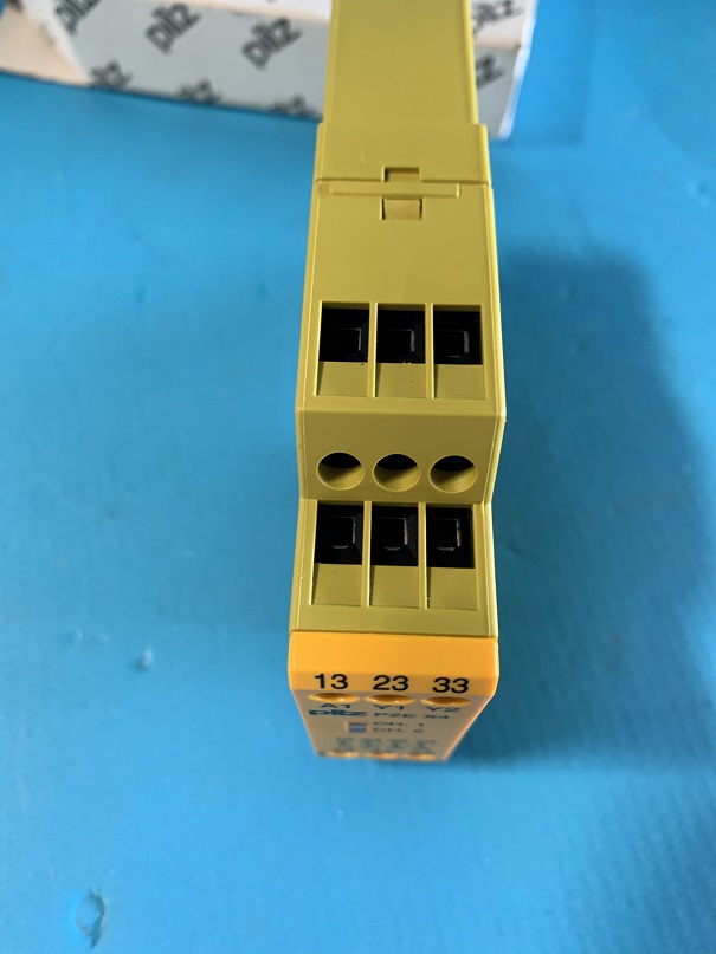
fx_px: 717
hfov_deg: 53.1
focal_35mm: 26
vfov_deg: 67.3
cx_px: 358
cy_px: 477
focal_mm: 4.25
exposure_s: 1/60
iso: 200
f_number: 1.8
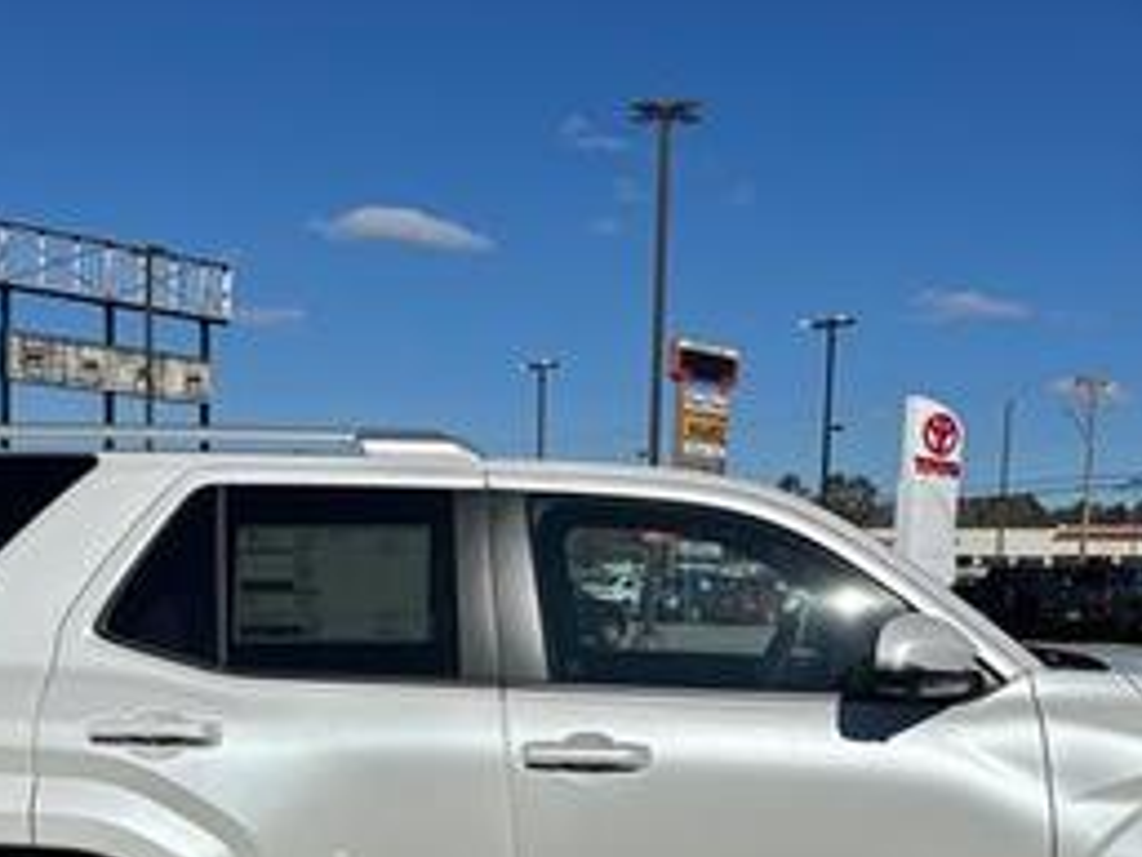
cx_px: 595
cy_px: 724
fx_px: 1551
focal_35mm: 47
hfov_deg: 40.4
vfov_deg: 29.9
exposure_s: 1/18519
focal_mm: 6.86
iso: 80
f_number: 1.78
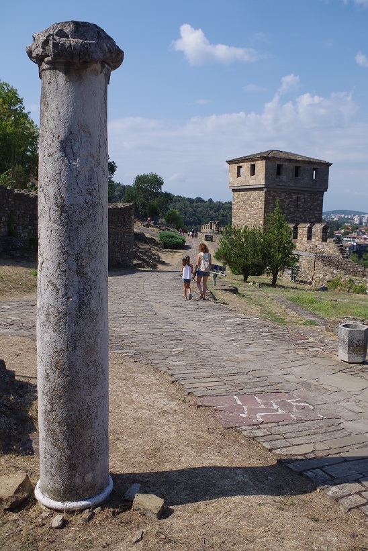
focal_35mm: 32
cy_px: 276
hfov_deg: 41.3
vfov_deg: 58.9
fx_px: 488
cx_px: 184
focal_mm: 21.25
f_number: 8
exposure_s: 1/250
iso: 100
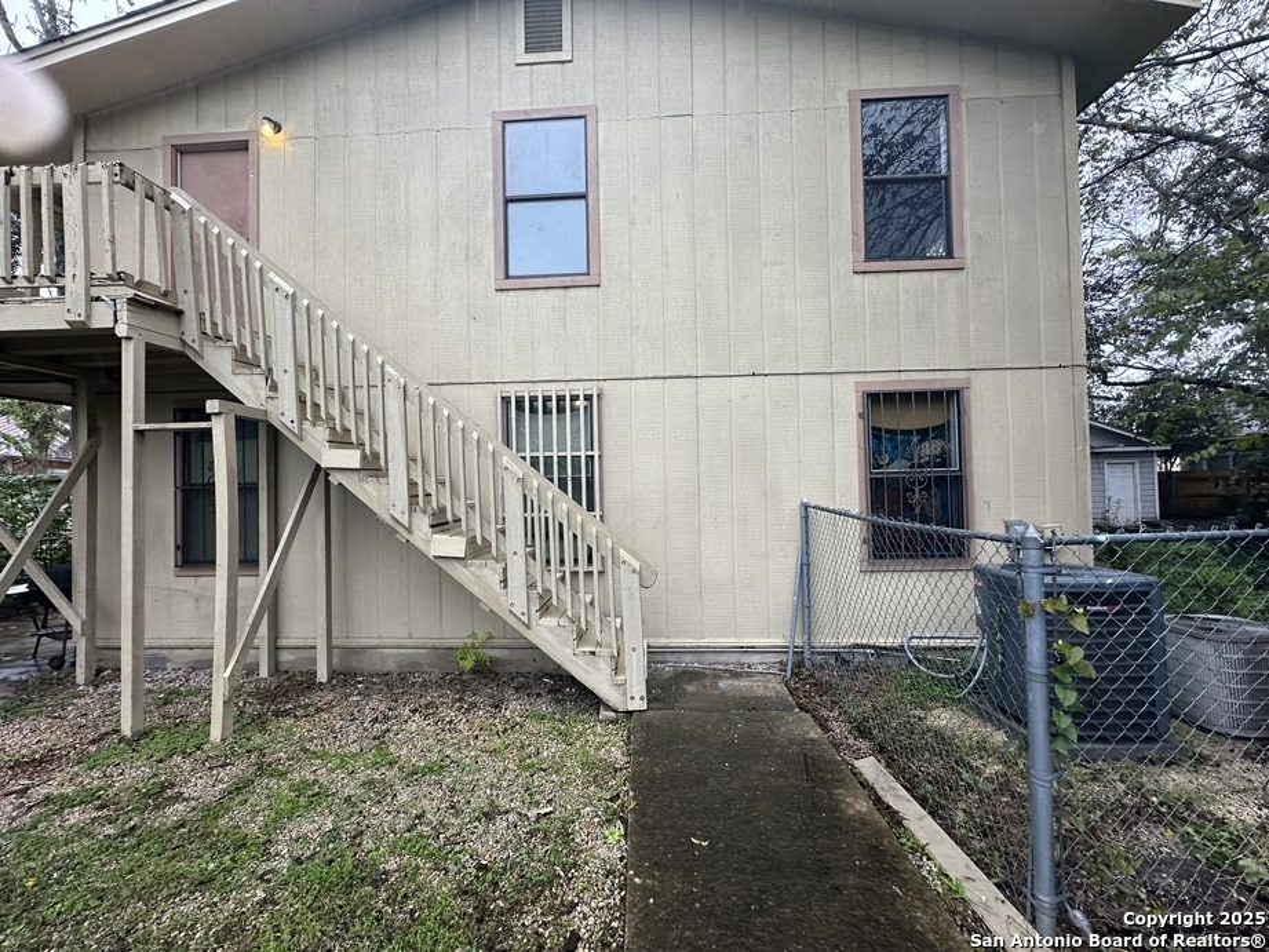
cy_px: 476
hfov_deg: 102.1
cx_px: 634
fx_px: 513
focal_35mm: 14
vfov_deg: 85.7
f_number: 2.2
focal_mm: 2.22
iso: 40
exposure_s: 1/191
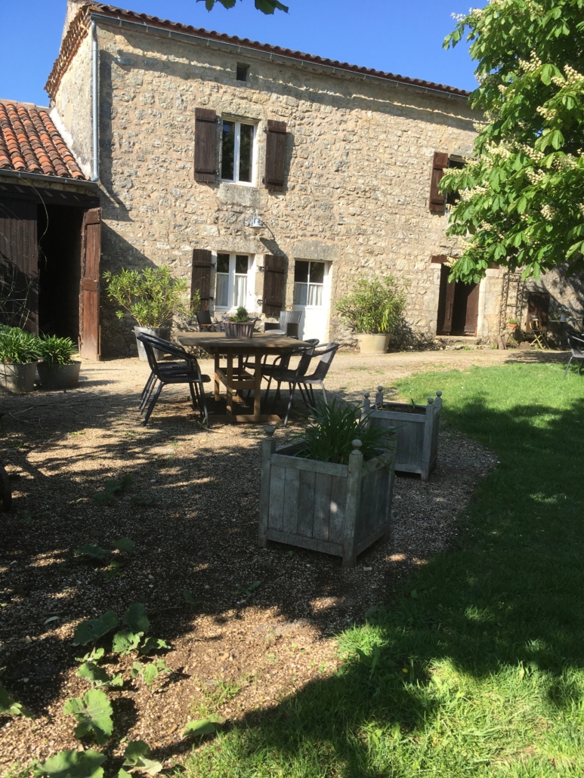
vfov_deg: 61.6
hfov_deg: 48.2
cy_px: 389
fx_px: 652
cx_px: 292
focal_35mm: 29
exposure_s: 1/785
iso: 25
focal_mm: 4.15
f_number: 2.2
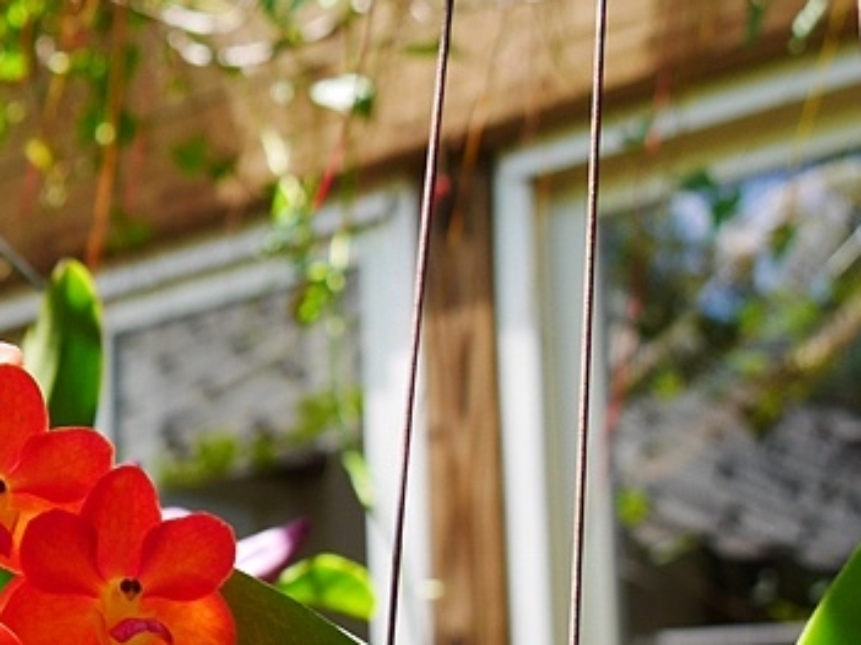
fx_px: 2760
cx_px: -282
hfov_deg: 16.7
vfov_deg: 13.3
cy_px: 403
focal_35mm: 111
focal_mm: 19
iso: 200
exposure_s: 1/250
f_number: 4.5
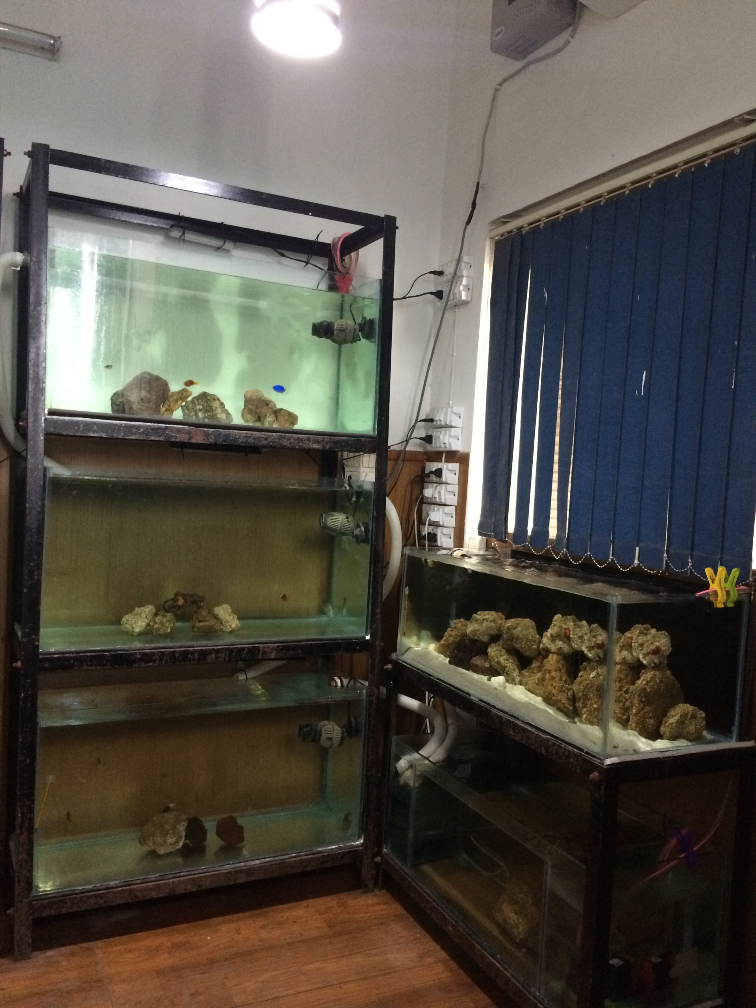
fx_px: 844
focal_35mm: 29
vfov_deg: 61.7
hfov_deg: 48.2
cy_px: 504
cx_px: 378
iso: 320
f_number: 2.2
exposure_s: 1/17
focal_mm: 4.15
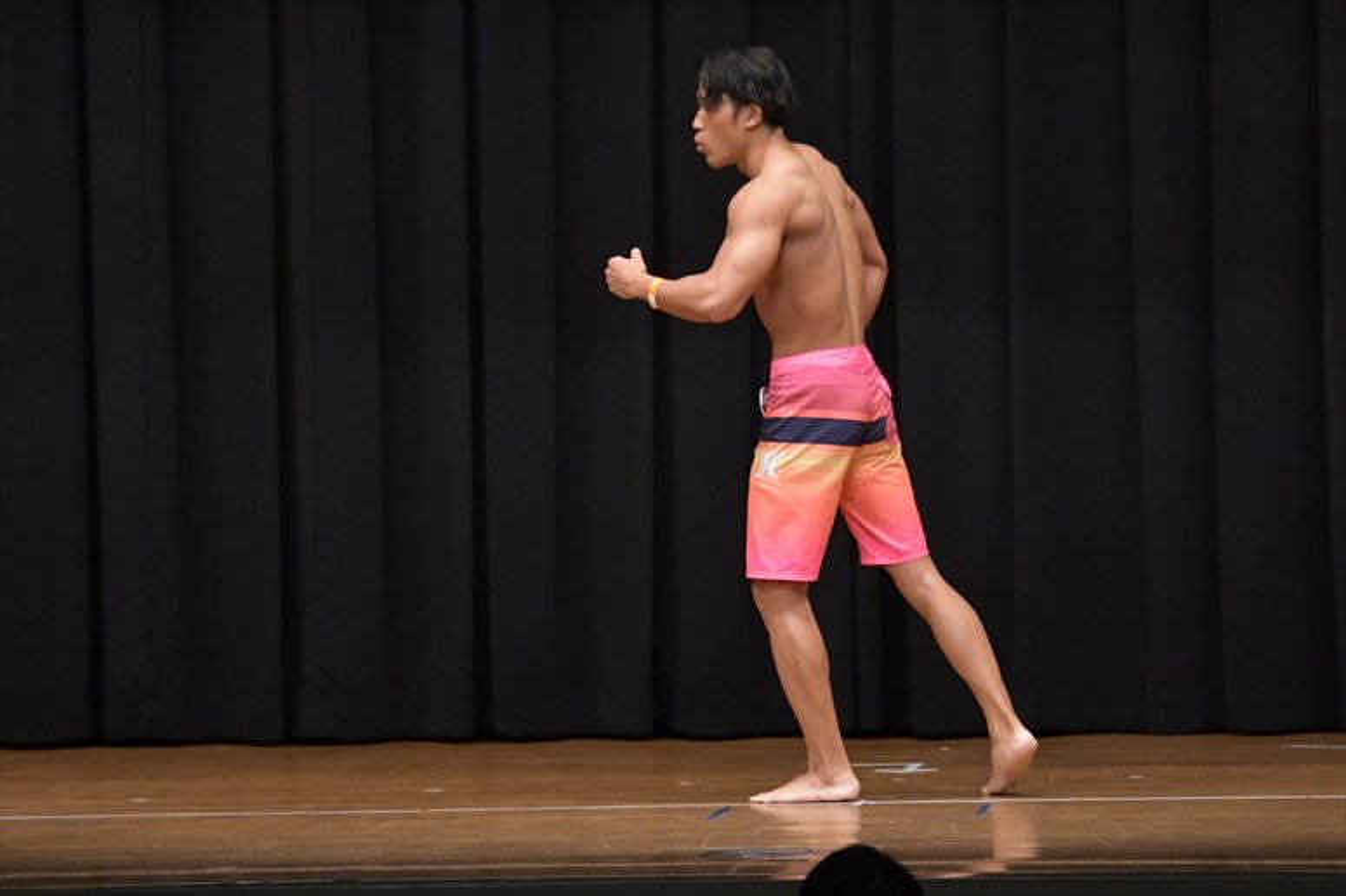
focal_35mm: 240
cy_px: 448
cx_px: 673
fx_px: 8969
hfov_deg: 8.6
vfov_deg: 5.7
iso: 6400
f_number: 5.6
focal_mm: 160
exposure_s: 1/400
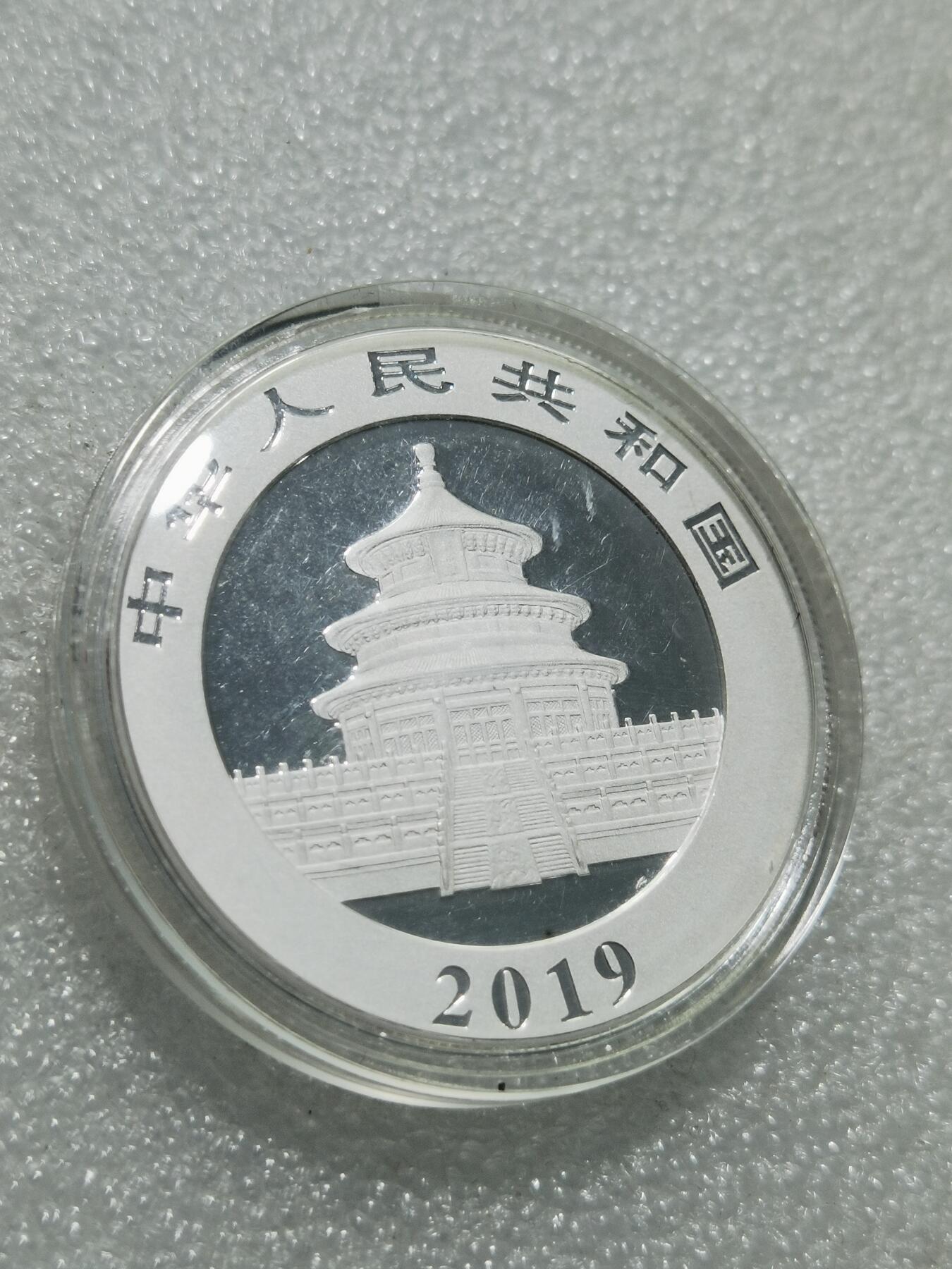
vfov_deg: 31.7
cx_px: 476
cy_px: 634
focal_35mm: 61
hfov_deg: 24.0
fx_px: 2237
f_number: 1.9
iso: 50
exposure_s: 1/142
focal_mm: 6.67
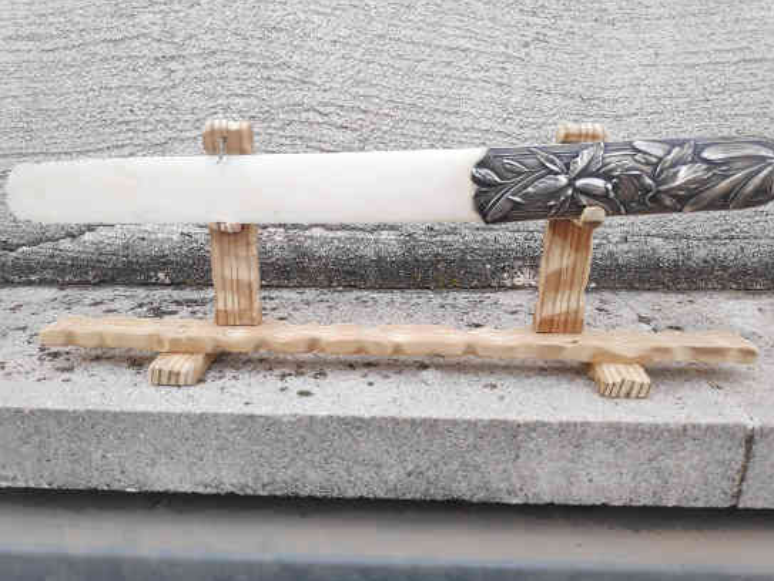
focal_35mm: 21
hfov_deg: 79.0
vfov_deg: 63.5
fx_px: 470
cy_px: 299
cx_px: 383
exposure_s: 1/102
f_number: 1.9
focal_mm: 3.94
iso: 100
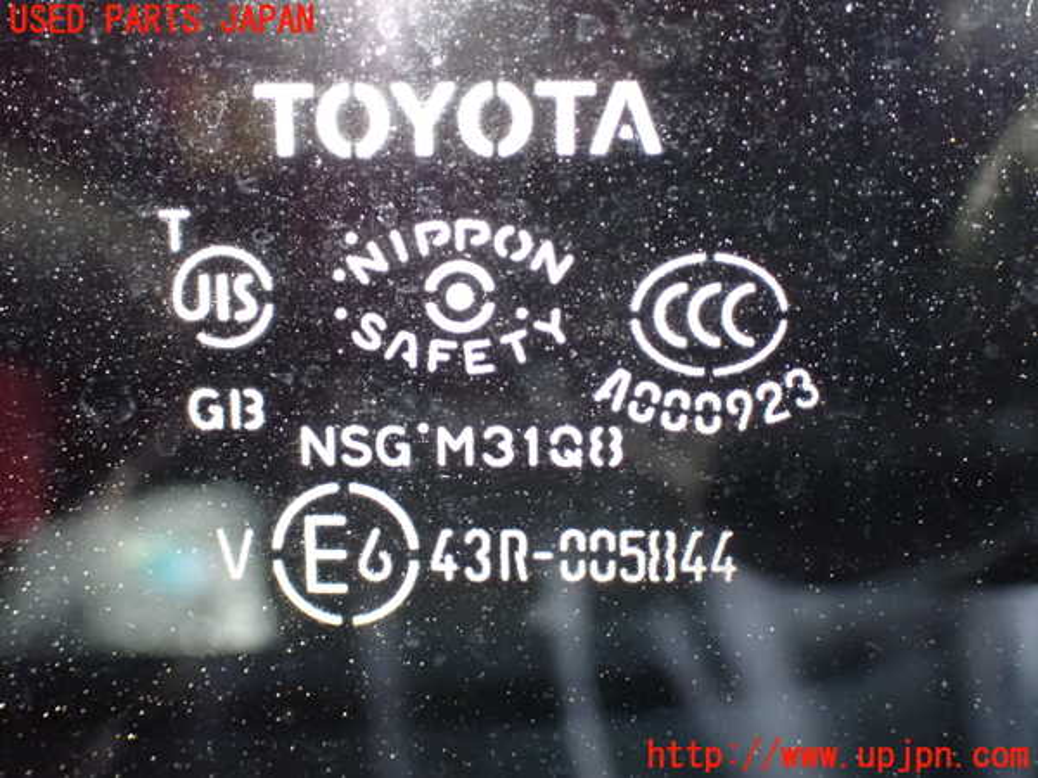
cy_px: 389
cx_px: 519
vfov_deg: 29.1
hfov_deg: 38.2
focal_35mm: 50
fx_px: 1499
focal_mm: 9.01
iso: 1600
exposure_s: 1/20
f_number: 3.2
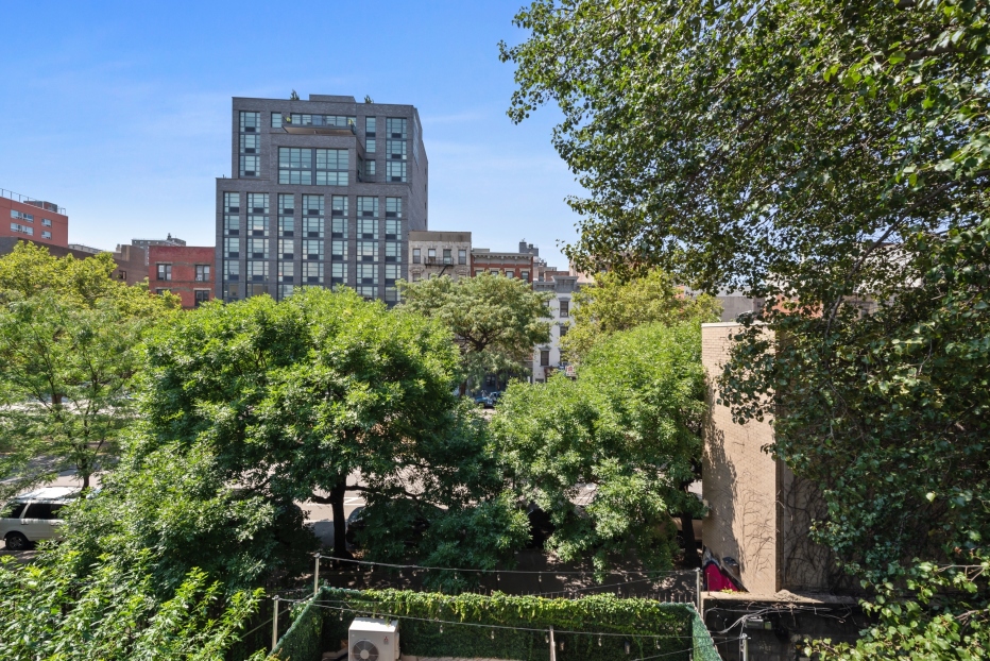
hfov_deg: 104.2
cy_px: 330
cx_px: 495
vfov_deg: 81.2
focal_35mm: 14
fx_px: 385
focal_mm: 14
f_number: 9
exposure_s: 1/400
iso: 250
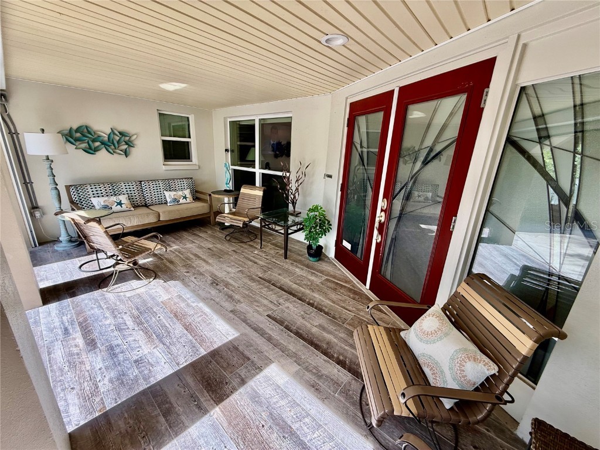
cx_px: 300
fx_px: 243
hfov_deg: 102.1
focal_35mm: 14
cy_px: 225
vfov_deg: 85.7
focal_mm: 2.22
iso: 64
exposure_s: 1/163
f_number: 2.2
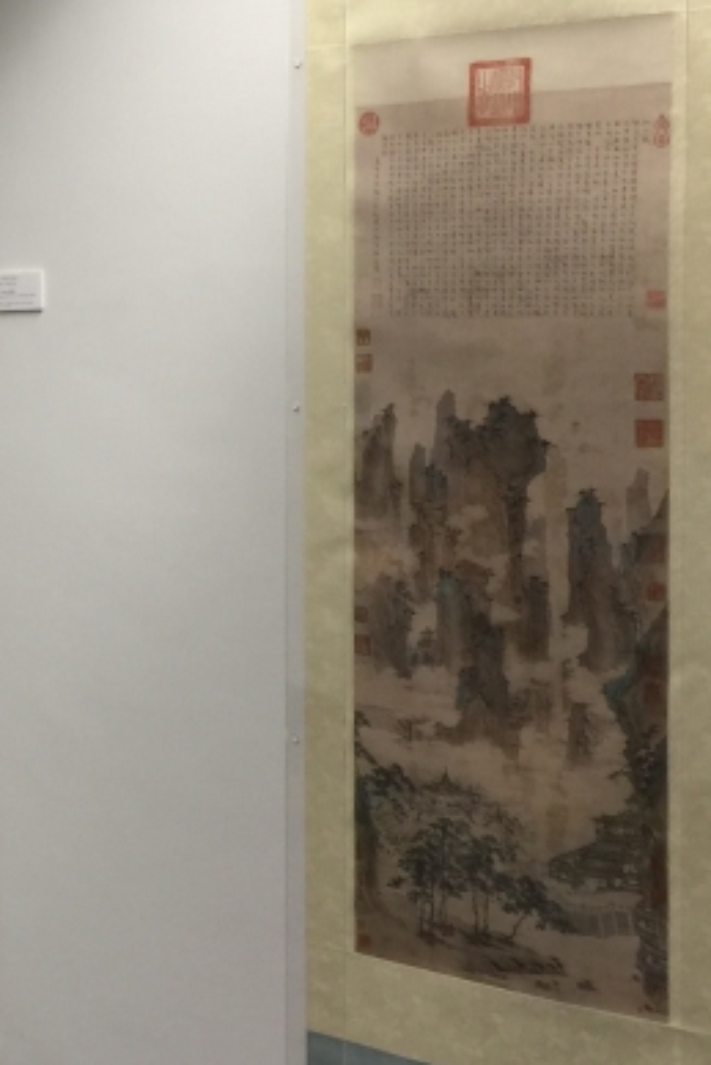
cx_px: -44
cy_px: 377
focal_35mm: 70
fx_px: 2072
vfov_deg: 28.7
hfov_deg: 18.8
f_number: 2.2
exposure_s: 1/33
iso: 50
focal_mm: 4.15
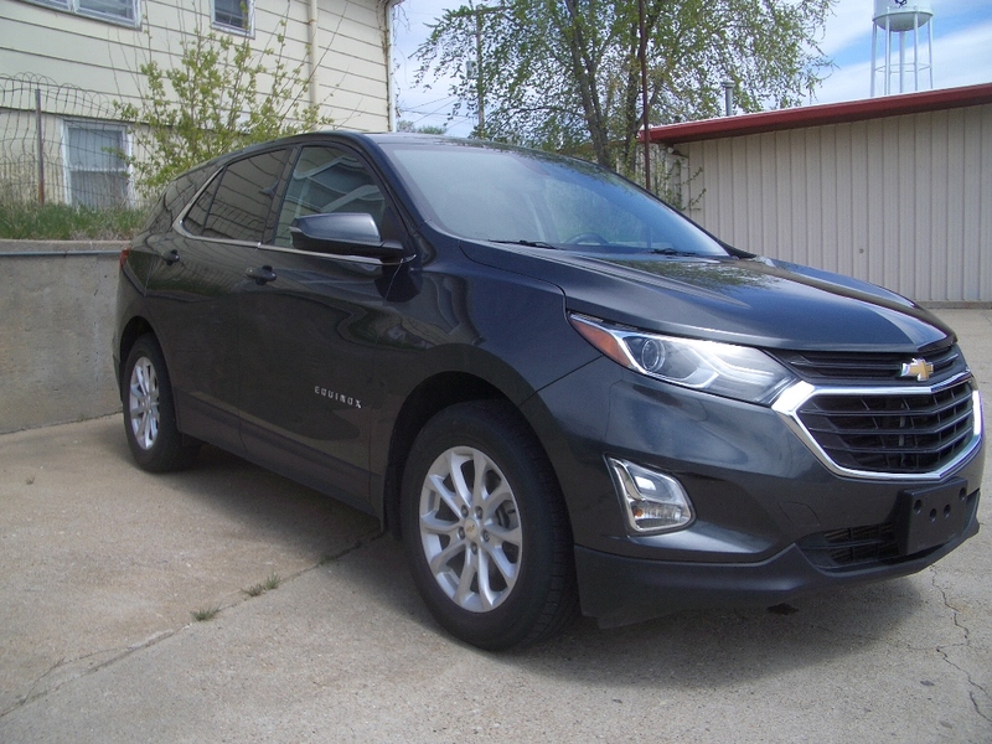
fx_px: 1003
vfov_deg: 40.7
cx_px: 496
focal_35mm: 35
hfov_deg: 52.6
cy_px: 372
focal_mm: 5.8
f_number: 4.3
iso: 50
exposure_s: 1/400
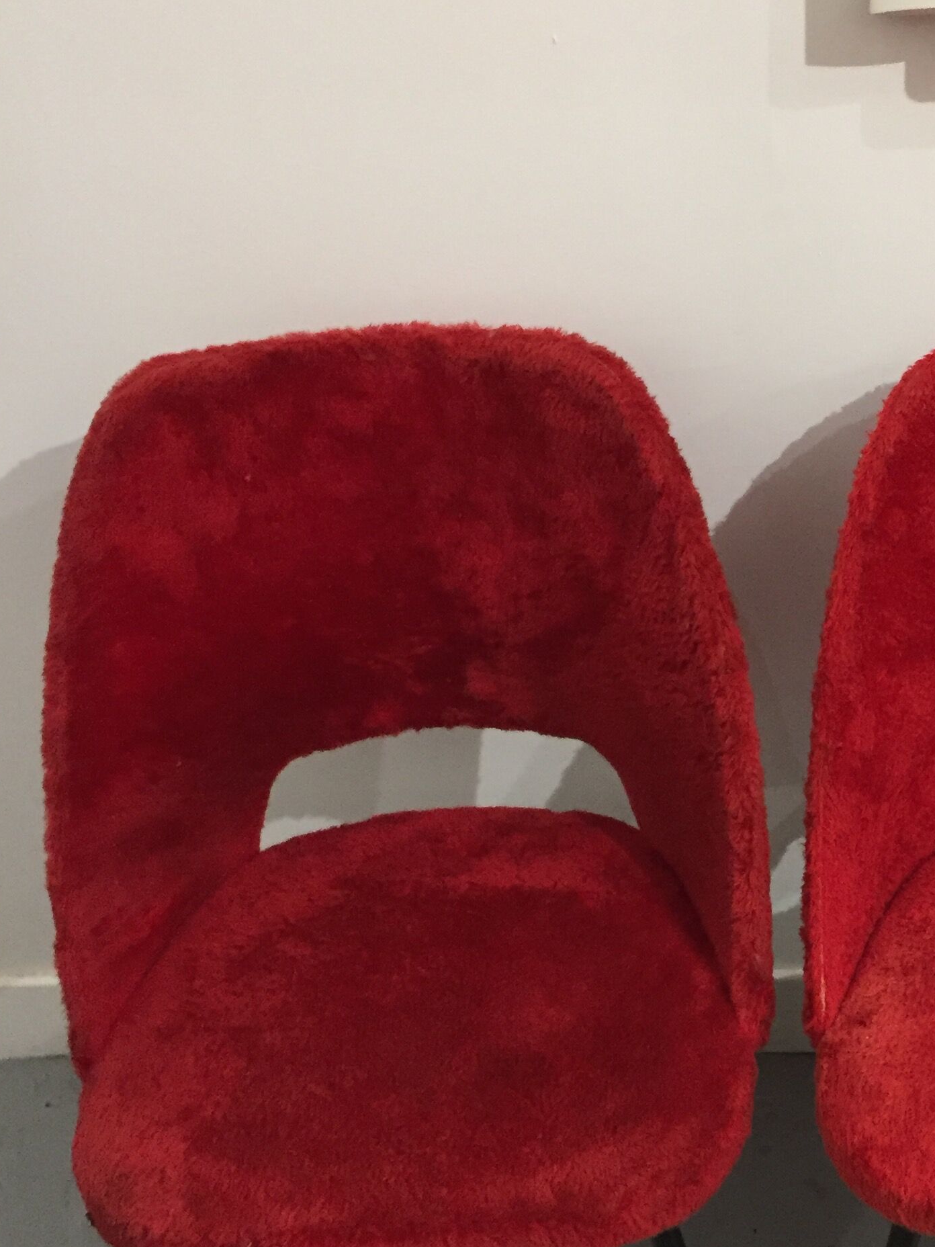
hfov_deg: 27.7
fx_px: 1837
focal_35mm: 51
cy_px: 806
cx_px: 802
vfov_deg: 37.2
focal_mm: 4.15
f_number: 2.2
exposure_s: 1/20
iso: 250
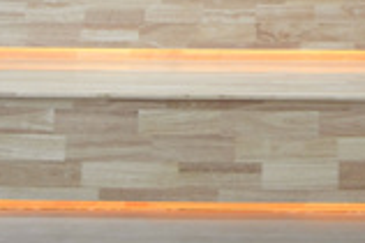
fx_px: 820
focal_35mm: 81
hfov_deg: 22.5
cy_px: -189
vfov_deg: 14.8
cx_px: 471
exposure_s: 1/100
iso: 400
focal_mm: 16
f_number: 5
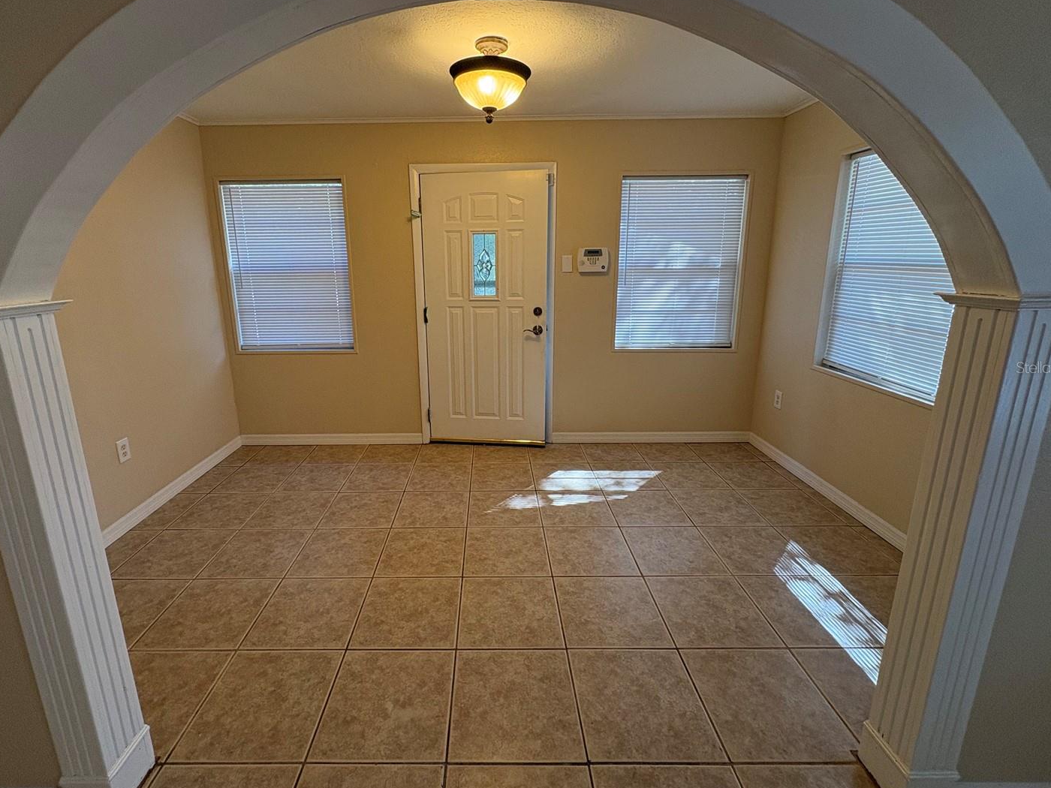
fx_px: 486
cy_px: 367
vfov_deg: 78.0
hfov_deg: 94.3
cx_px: 486
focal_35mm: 16
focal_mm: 2.22
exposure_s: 1/120
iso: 160
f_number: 2.2
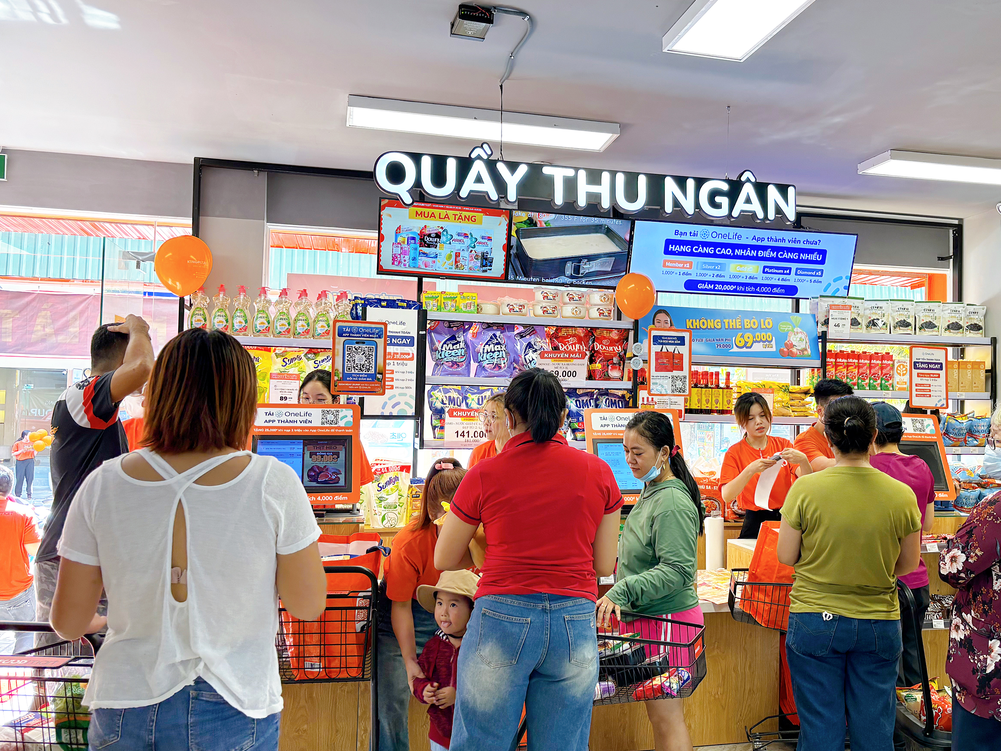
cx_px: 615
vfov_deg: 44.2
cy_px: 370
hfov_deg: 56.3
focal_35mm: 32
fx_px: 925
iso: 50
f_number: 1.6
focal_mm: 5.96
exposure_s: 1/100
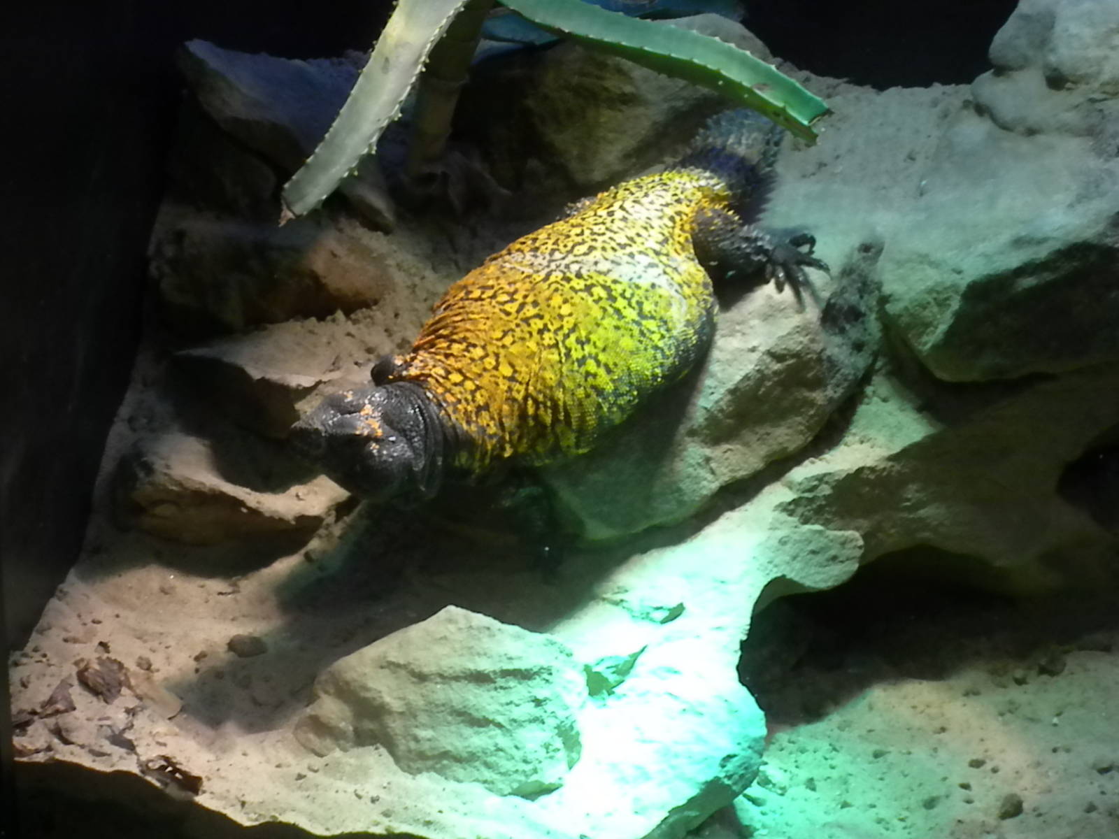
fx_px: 3847
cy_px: 420
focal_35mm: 119
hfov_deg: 16.6
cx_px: 560
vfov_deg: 12.5
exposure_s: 1/63.2
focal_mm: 21
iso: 640
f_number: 5.1
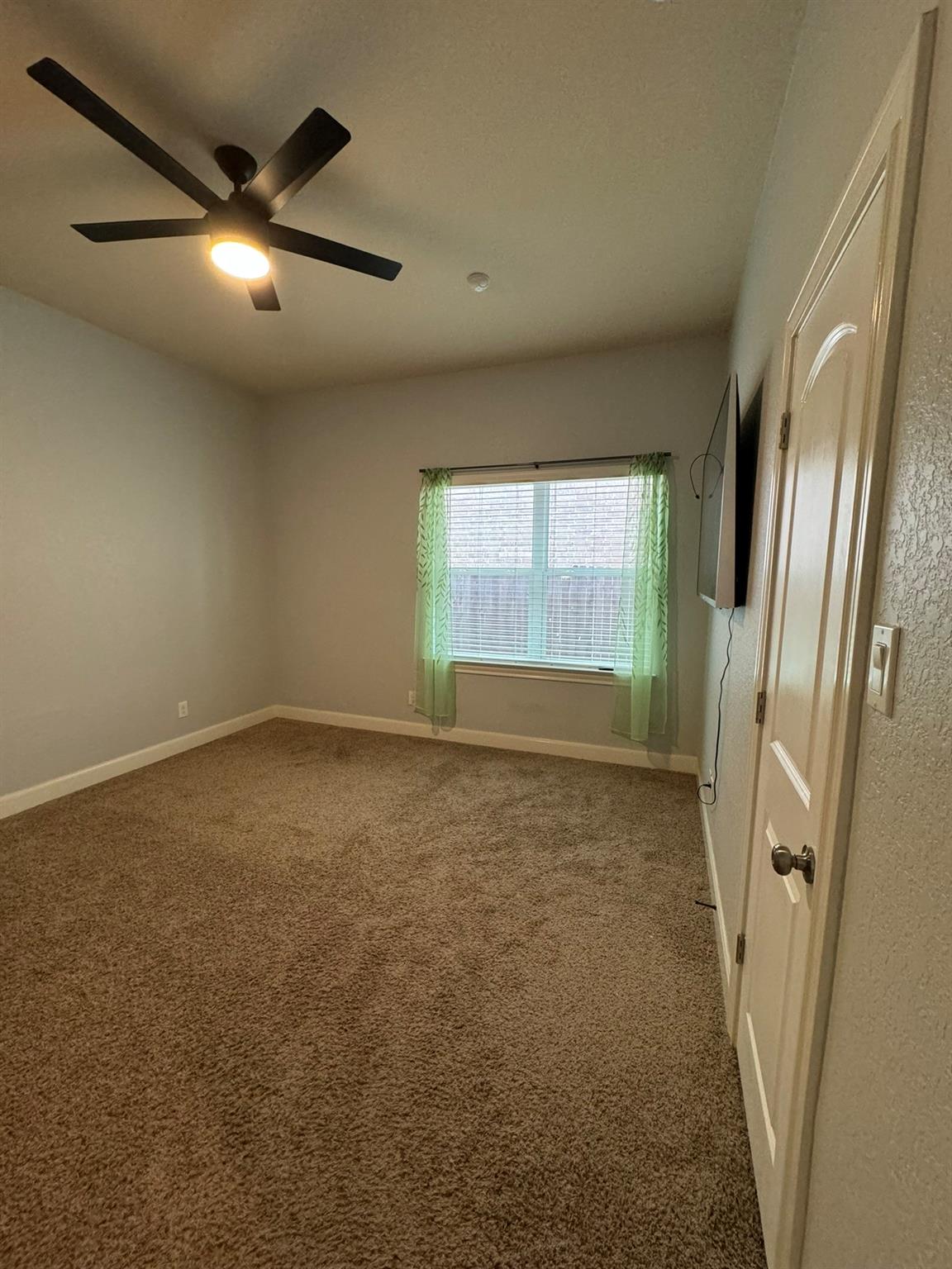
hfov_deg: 85.7
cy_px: 634
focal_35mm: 14
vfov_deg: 102.1
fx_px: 513
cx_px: 476
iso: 320
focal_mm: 2.22
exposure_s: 1/60
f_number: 2.2
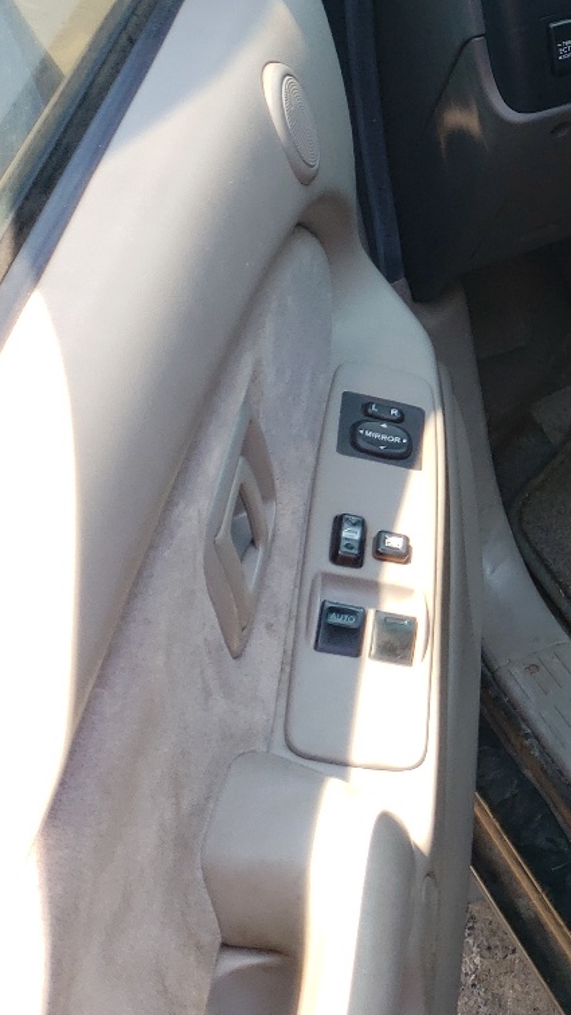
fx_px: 1614
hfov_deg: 16.4
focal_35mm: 60
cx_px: 1071
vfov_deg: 34.3
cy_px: 286
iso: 50
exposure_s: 1/323
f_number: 1.5
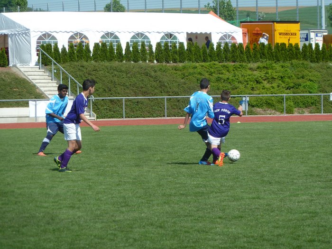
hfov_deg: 8.2
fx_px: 2321
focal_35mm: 242
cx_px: 166
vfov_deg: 6.1
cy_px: 124
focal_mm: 39.7
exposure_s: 1/800
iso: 160
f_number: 5
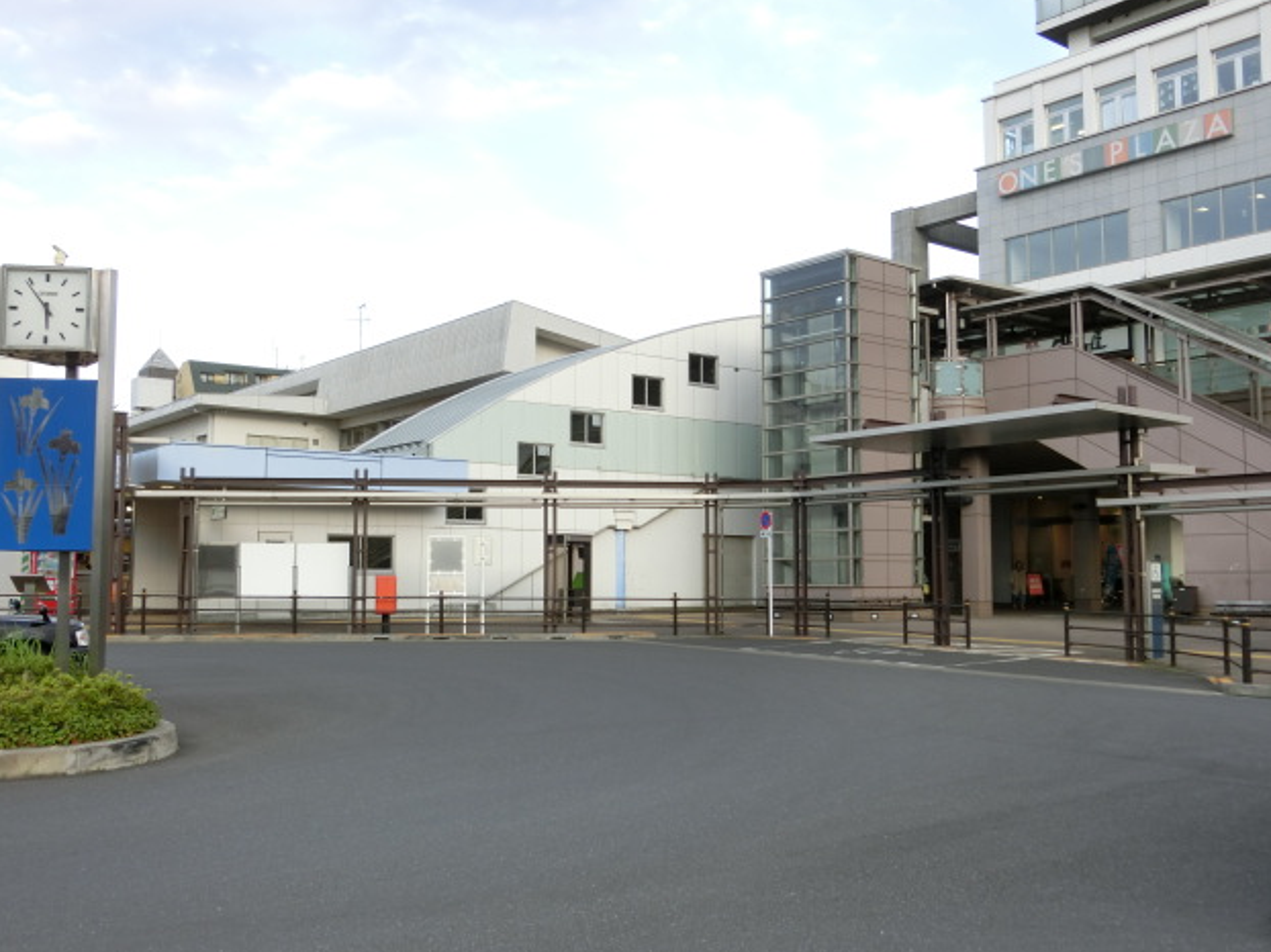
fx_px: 1285
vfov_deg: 40.7
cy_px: 476
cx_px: 638
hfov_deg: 52.6
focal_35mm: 35
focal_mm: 6
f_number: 3.9
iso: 80
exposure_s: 1/125
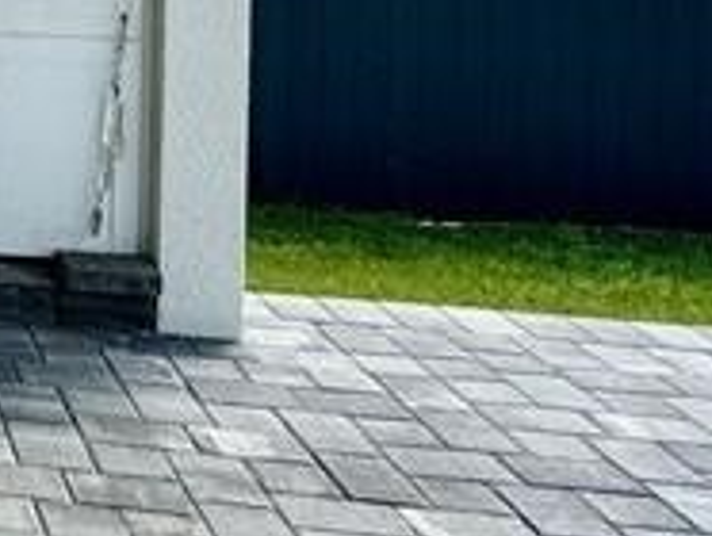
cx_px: -532
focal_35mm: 77
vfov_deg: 17.7
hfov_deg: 19.6
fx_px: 1586
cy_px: -195
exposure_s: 1/956
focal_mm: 2.22
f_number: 2.2
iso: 50
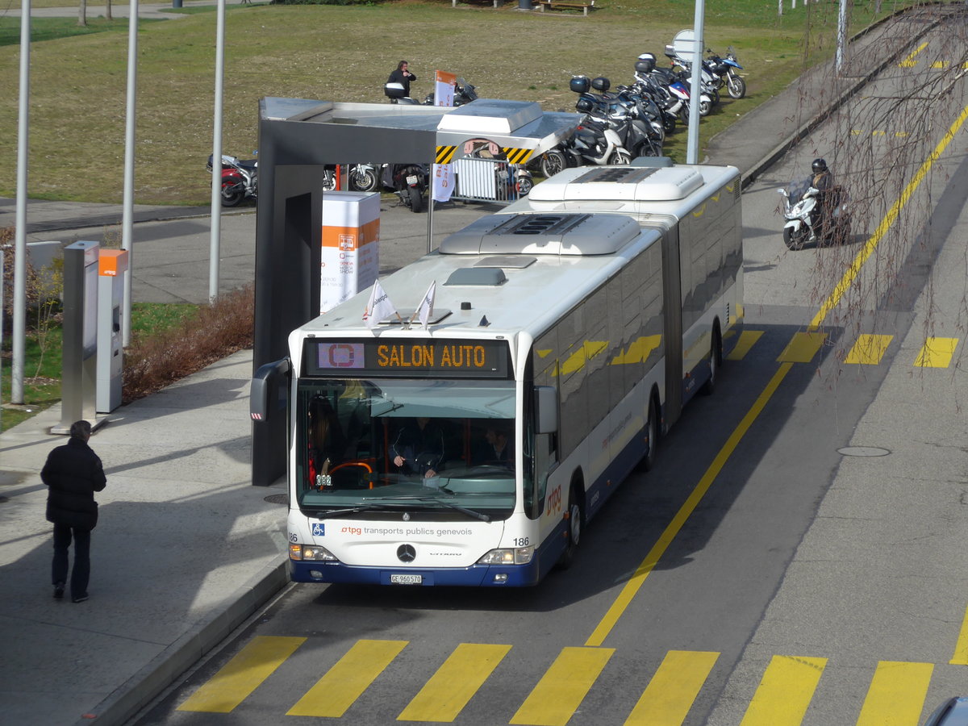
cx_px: 484
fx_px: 3691
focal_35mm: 132
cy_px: 363
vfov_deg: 11.2
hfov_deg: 14.9
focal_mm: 25.7
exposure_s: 1/640
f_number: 5.3
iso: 80
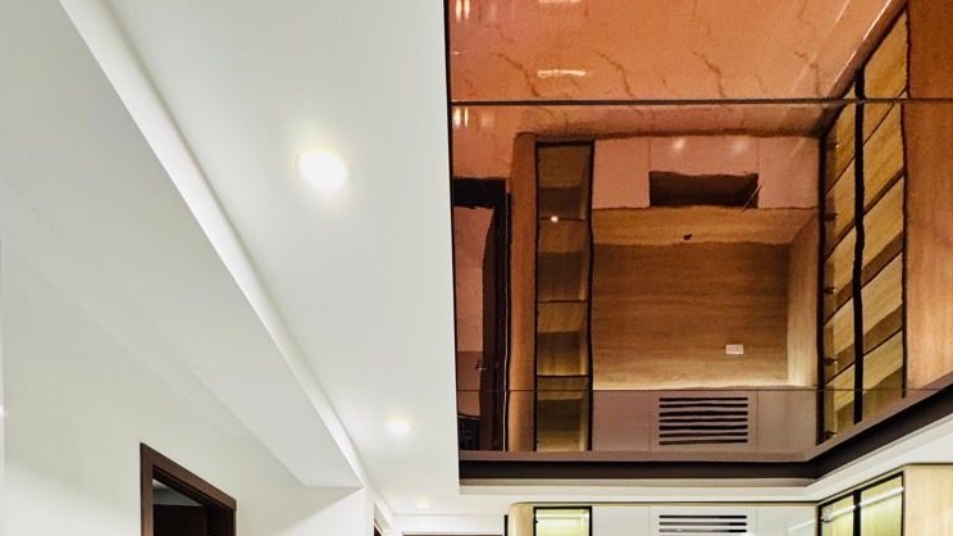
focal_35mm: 21
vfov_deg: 38.6
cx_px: 466
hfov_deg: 83.8
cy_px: 651
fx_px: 531
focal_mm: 2.22
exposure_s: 1/50
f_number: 2.2
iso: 320
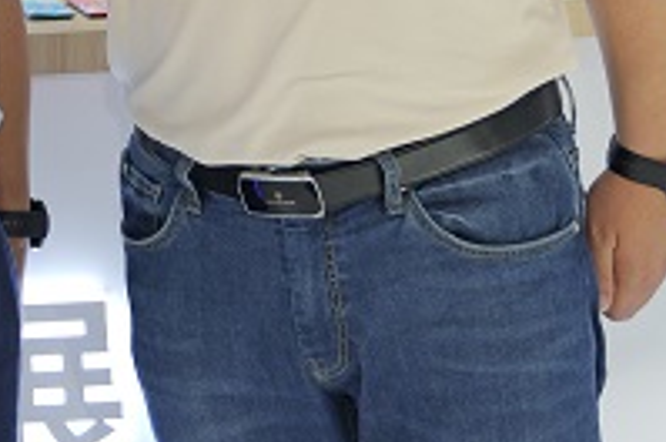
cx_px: -318
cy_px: -357
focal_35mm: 149
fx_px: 2752
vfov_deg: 8.8
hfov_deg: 13.1
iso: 500
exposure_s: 1/161
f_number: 4.6
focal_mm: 37
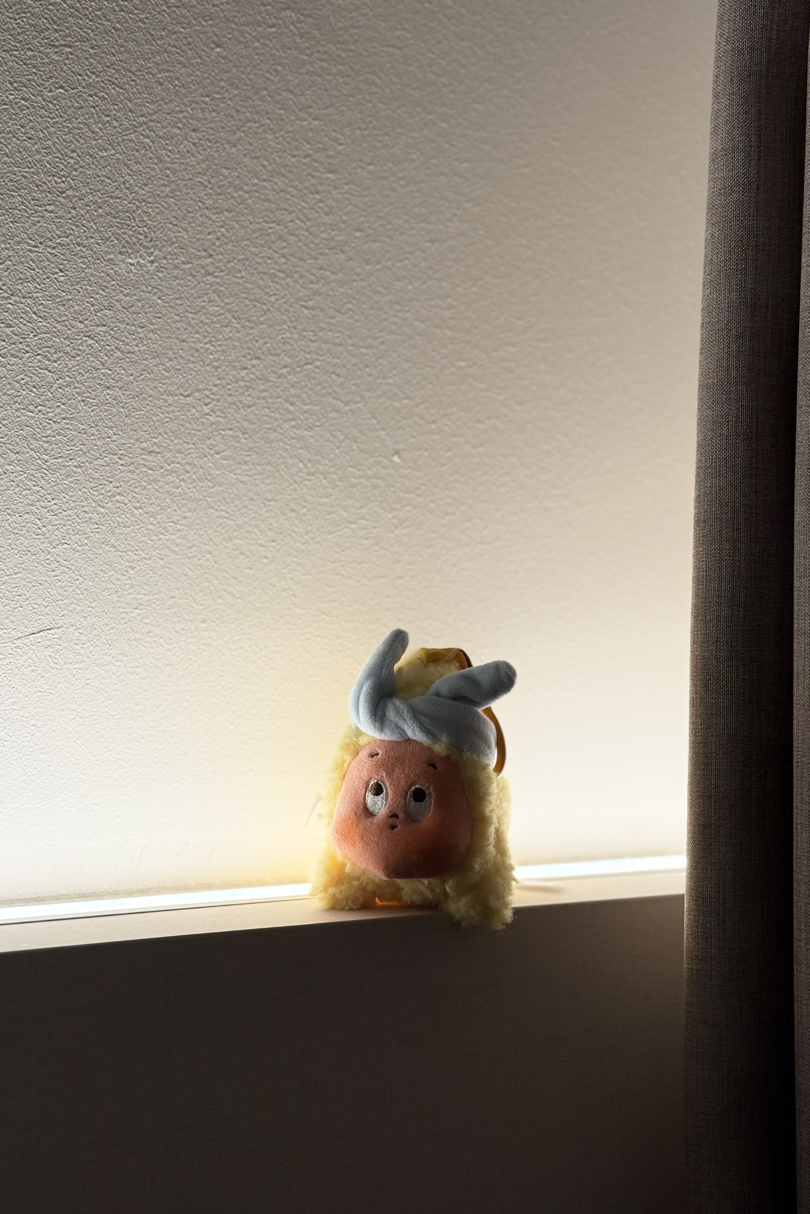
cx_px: 403
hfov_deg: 27.0
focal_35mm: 50
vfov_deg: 39.6
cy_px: 607
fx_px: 1687
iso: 64
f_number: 1.78
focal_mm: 6.76
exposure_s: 1/233
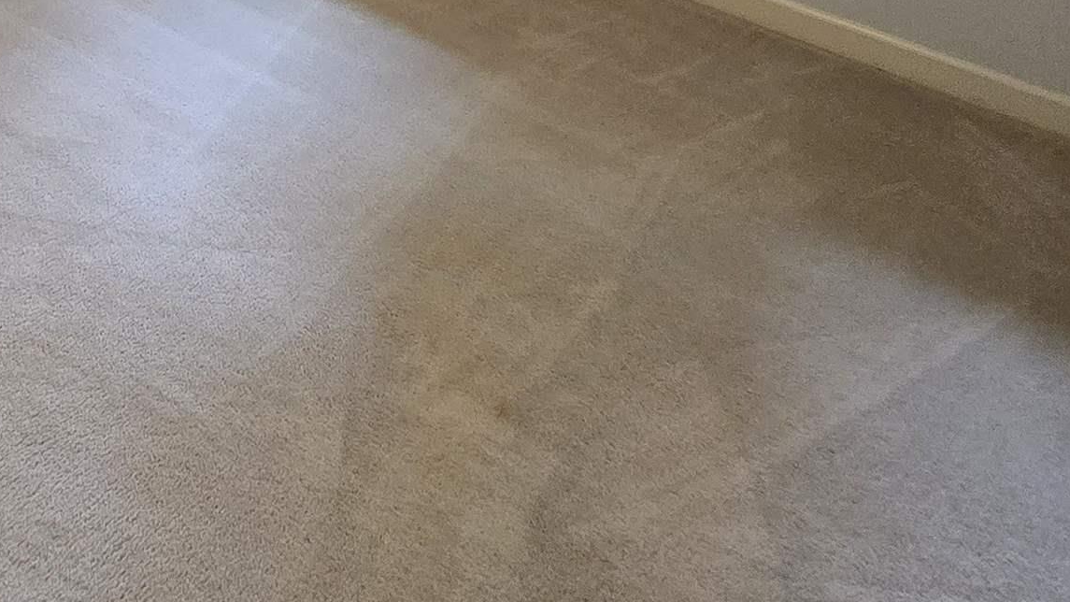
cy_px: -79
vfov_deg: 28.1
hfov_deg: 48.4
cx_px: 151
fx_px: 1078
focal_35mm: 38
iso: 500
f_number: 2.2
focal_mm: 2.2
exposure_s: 1/60
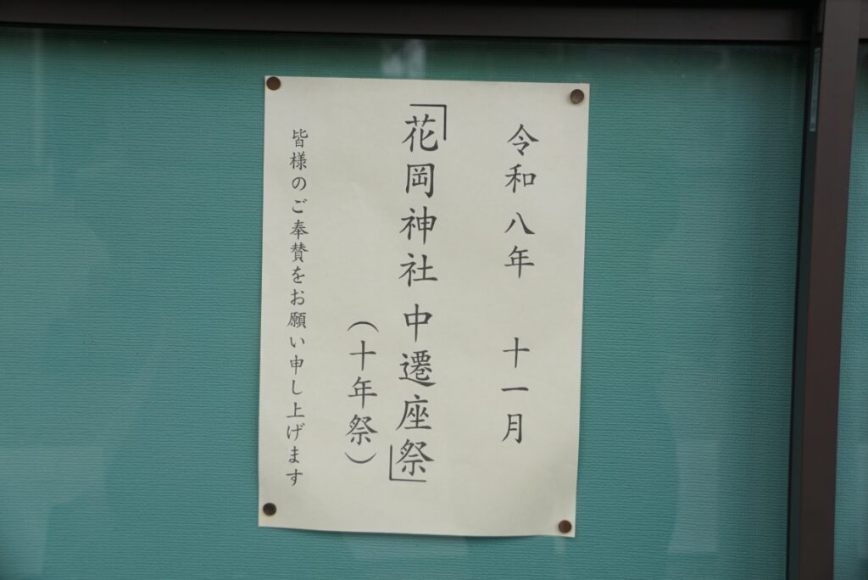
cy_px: 290
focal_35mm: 52
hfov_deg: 37.8
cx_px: 434
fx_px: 1266
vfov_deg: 25.8
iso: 100
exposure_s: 1/100
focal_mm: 35
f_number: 5.6
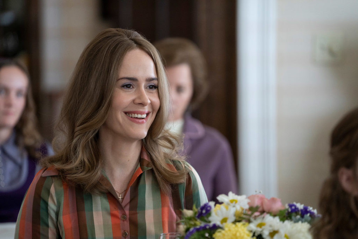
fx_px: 1989
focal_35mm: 200
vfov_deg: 6.9
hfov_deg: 10.3
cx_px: 179
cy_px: 120
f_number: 4
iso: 2500
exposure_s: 1/320
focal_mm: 200
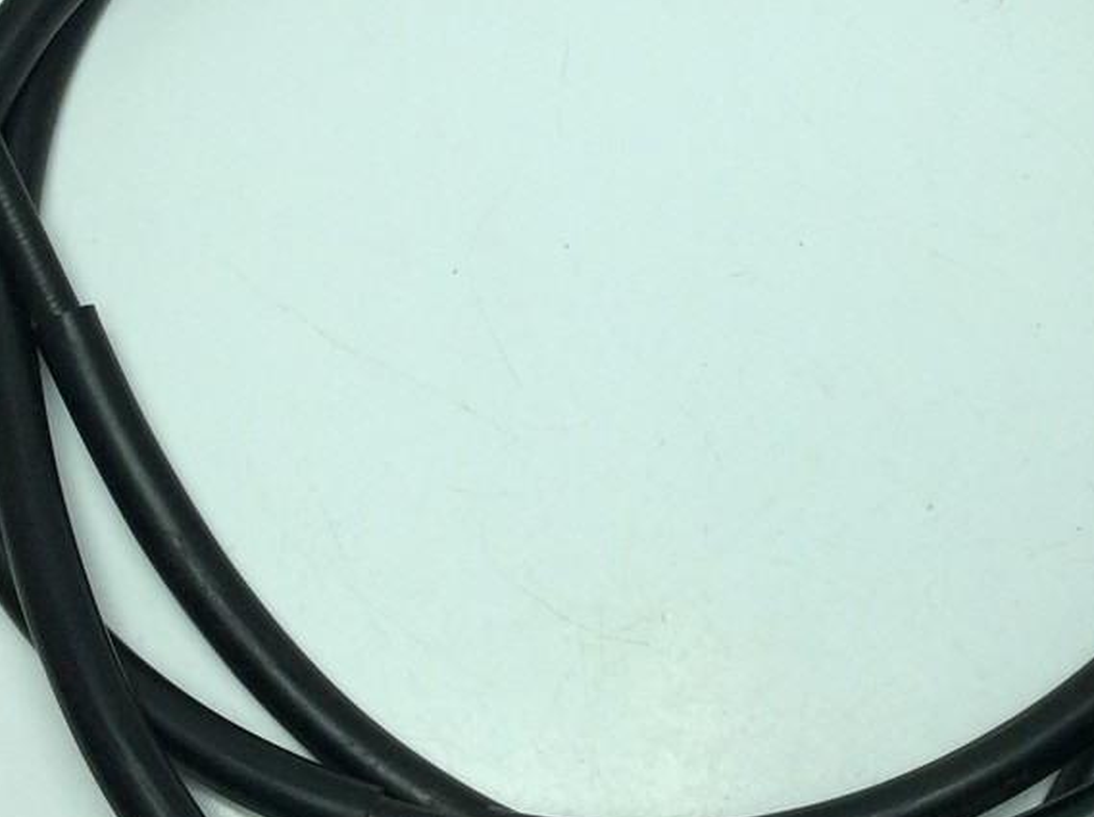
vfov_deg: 20.3
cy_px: 258
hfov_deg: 27.0
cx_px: 631
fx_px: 2272
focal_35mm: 72
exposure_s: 1/497
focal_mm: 3.3
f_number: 2.4
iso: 32
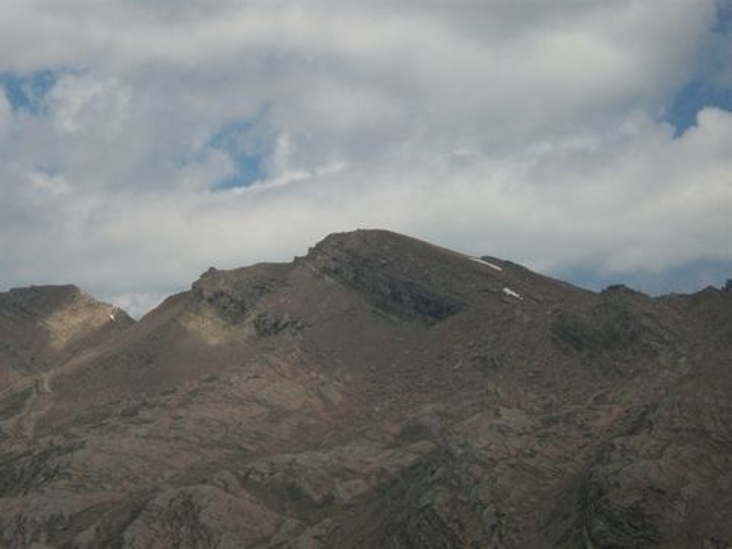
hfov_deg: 19.3
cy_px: 274
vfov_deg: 14.5
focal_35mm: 102
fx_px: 2157
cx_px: 366
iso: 80
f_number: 10
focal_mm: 17.1
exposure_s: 1/320
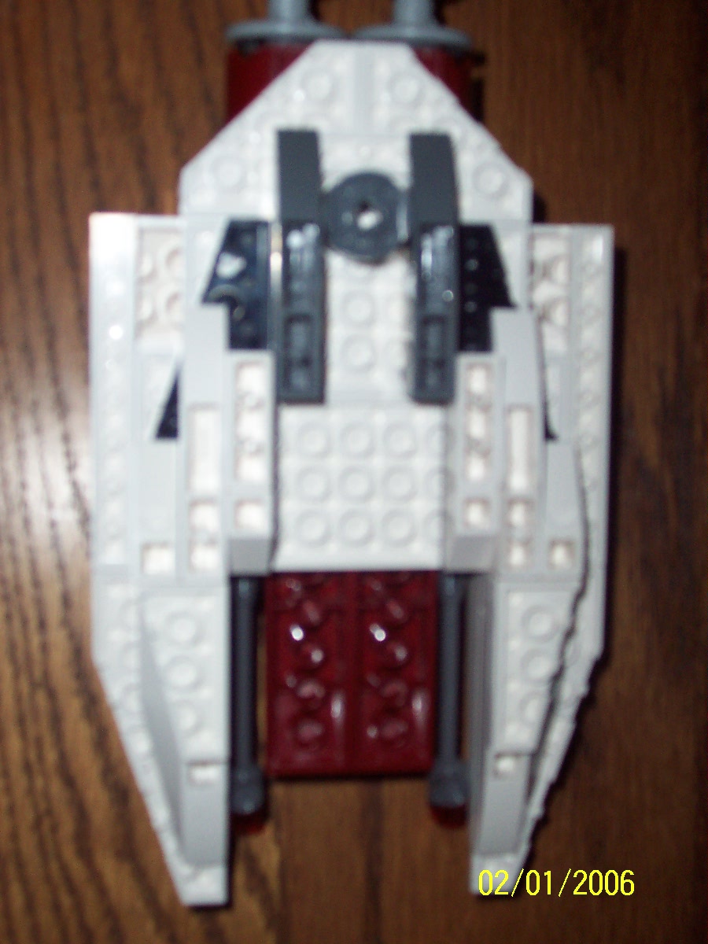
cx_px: 354
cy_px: 472
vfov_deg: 33.8
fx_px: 1554
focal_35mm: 57
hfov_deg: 25.7
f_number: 3.4
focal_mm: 8.6
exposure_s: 1/60
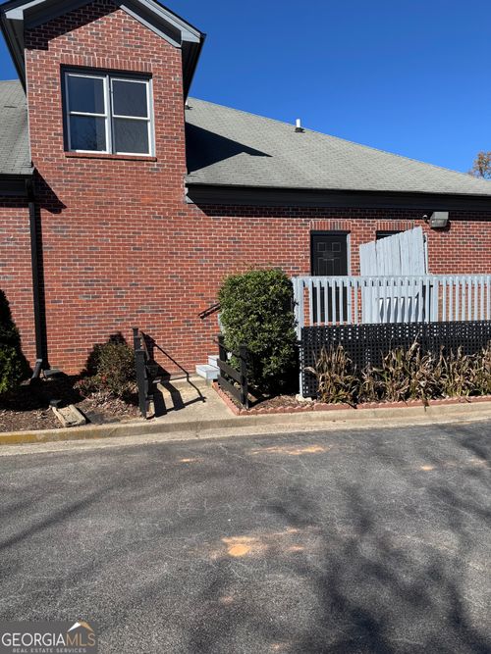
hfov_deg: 56.8
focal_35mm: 24
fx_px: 454
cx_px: 246
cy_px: 327
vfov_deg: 71.6
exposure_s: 1/3597
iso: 80
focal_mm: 6.76
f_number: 1.78
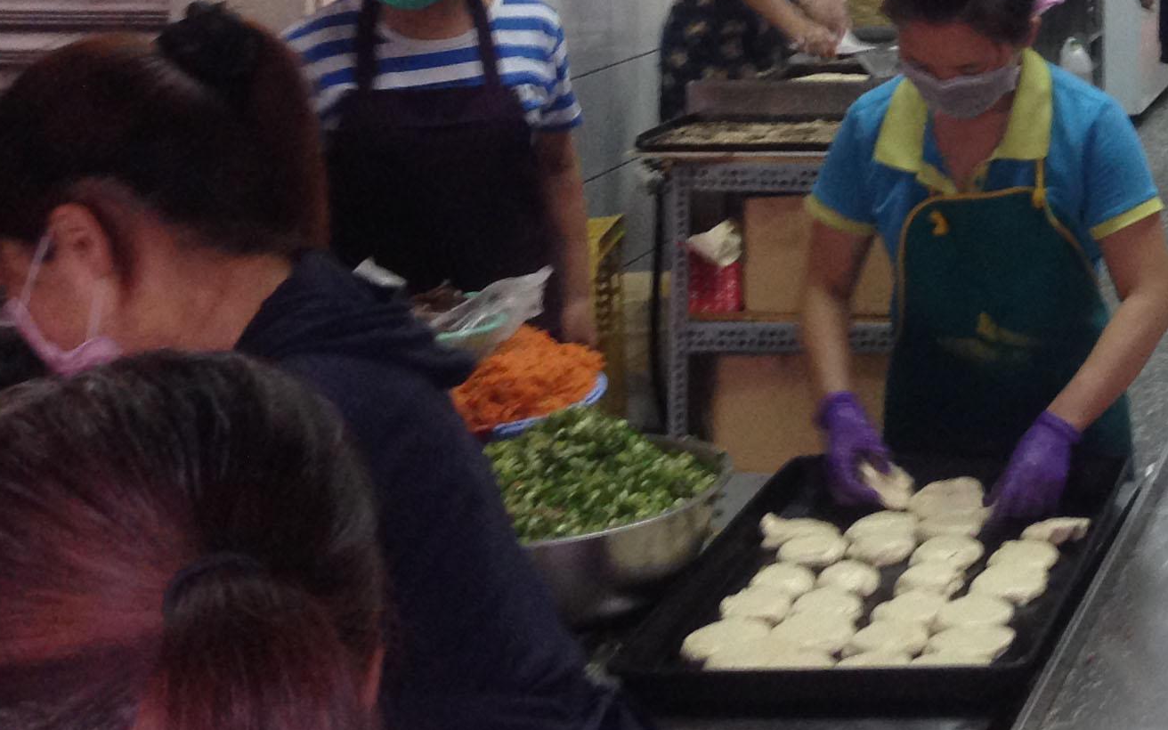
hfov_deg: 21.9
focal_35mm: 87
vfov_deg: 14.4
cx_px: 1426
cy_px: -235
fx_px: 2769
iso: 125
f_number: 2.4
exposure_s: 1/20
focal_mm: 4.12
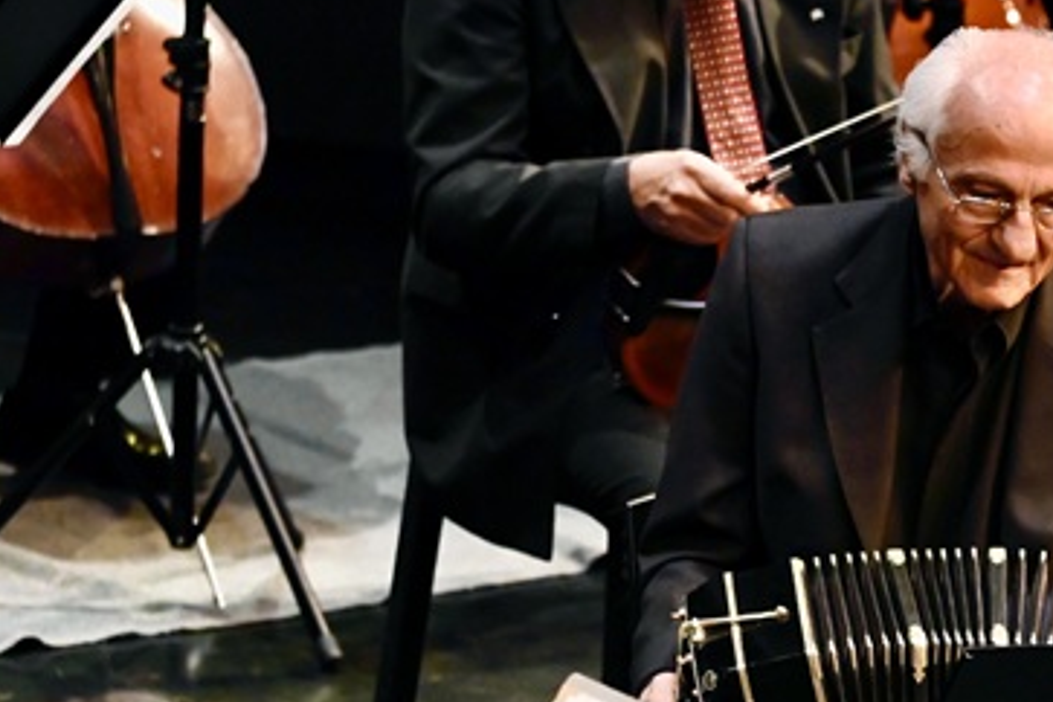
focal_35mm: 422
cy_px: 348
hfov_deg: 4.9
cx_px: 815
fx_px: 12343
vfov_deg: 3.3
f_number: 4
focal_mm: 170
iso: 5000
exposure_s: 1/250
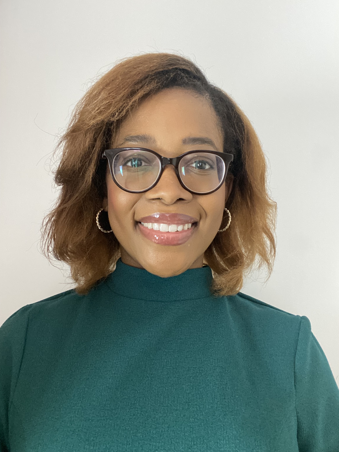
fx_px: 392
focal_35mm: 30
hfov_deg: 46.8
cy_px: 226
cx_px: 170
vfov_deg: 60.0
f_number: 2.2
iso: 640
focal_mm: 2.71
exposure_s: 1/25
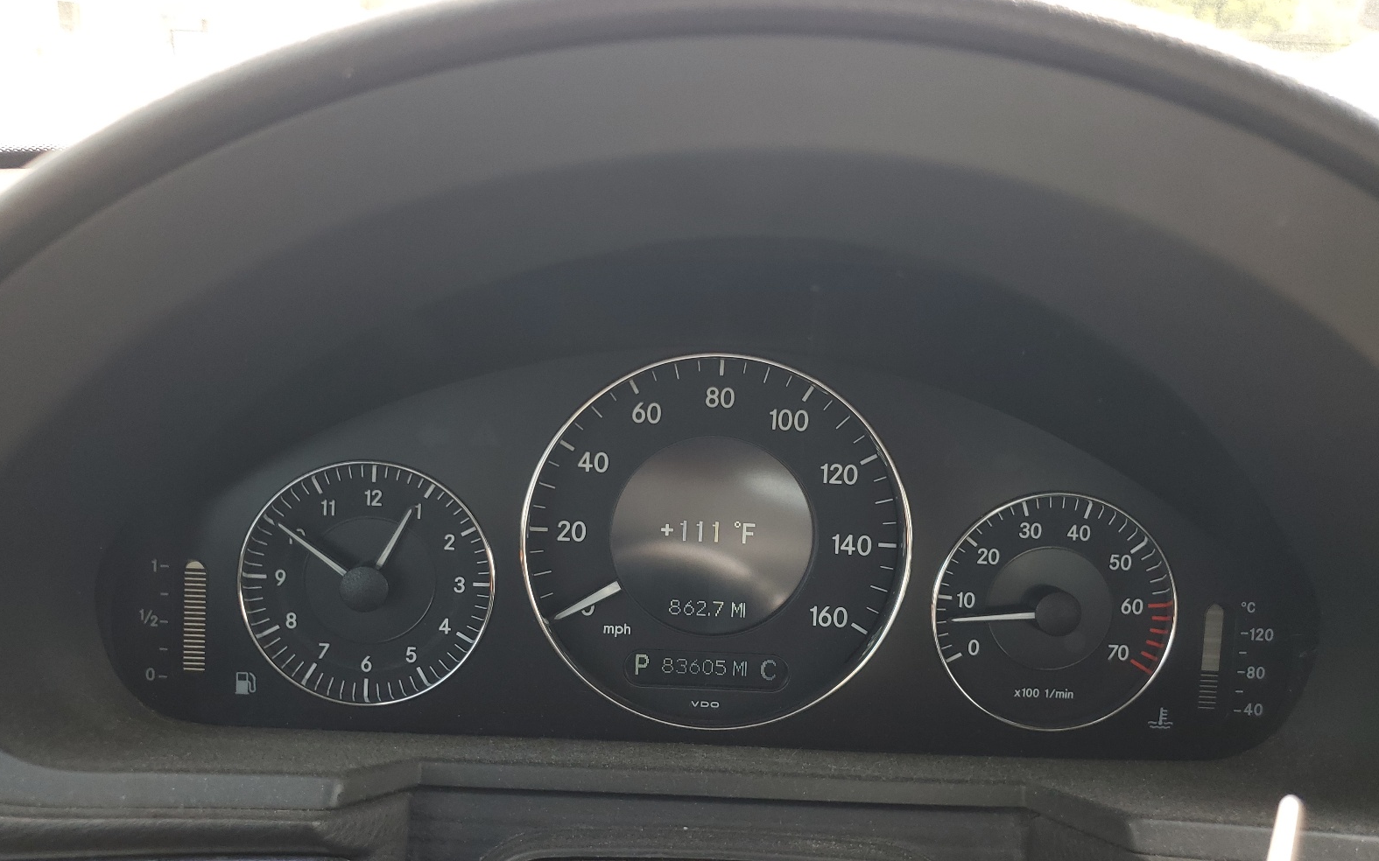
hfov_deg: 66.5
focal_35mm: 28
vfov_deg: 44.5
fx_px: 1052
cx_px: 682
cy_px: 462
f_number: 1.5
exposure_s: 1/192
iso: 50
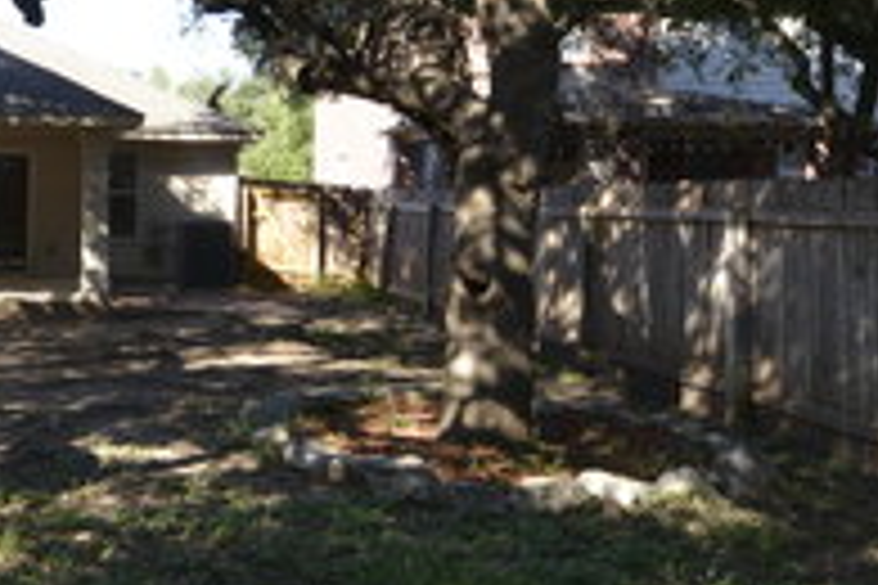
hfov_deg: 37.4
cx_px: -32
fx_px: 1122
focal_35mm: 46
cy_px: 236
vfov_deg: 29.2
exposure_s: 1/250
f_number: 11
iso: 1400
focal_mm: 14
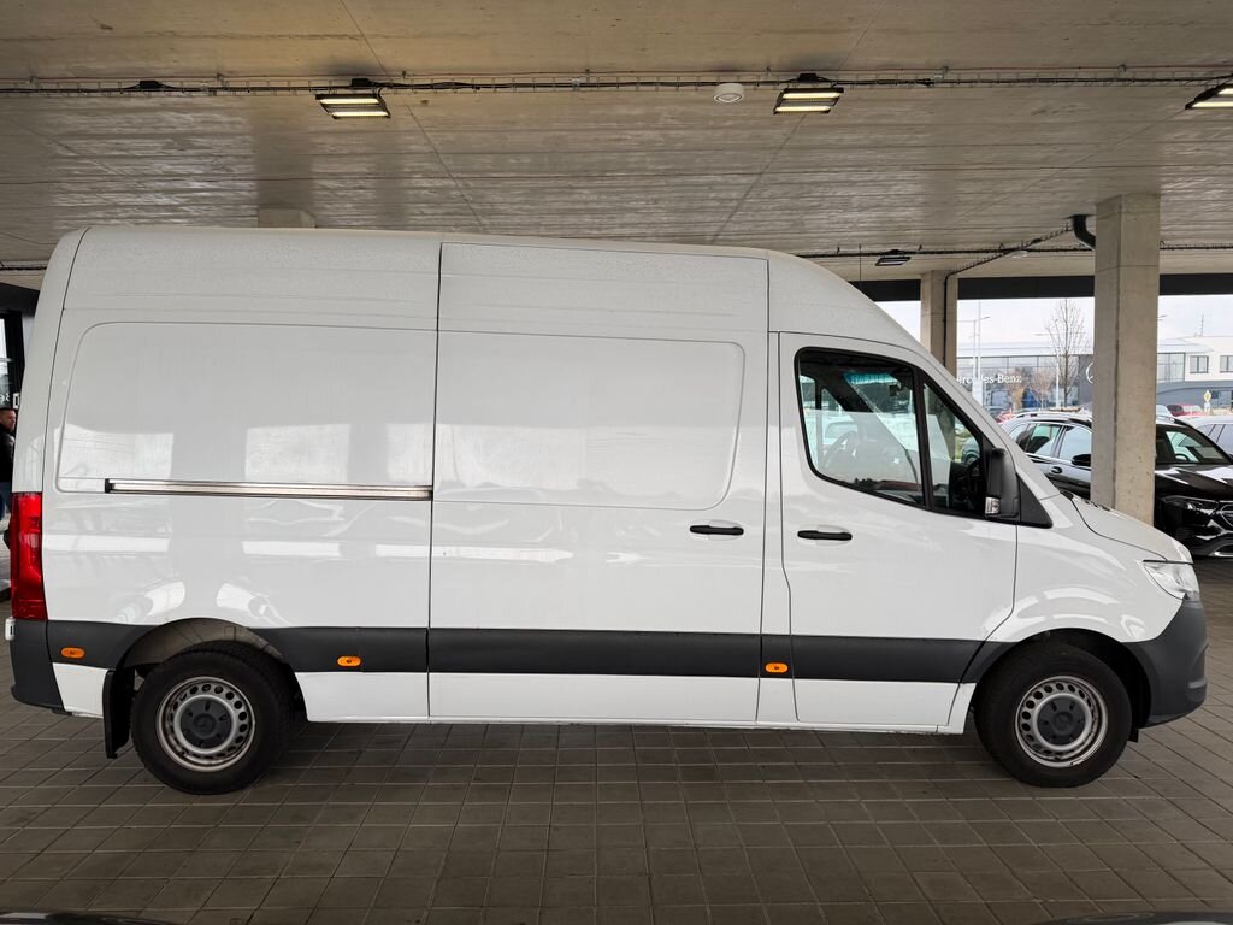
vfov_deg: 56.8
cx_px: 616
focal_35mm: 24
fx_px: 855
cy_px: 462
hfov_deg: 71.6
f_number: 1.78
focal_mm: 6.76
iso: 80
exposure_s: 1/318
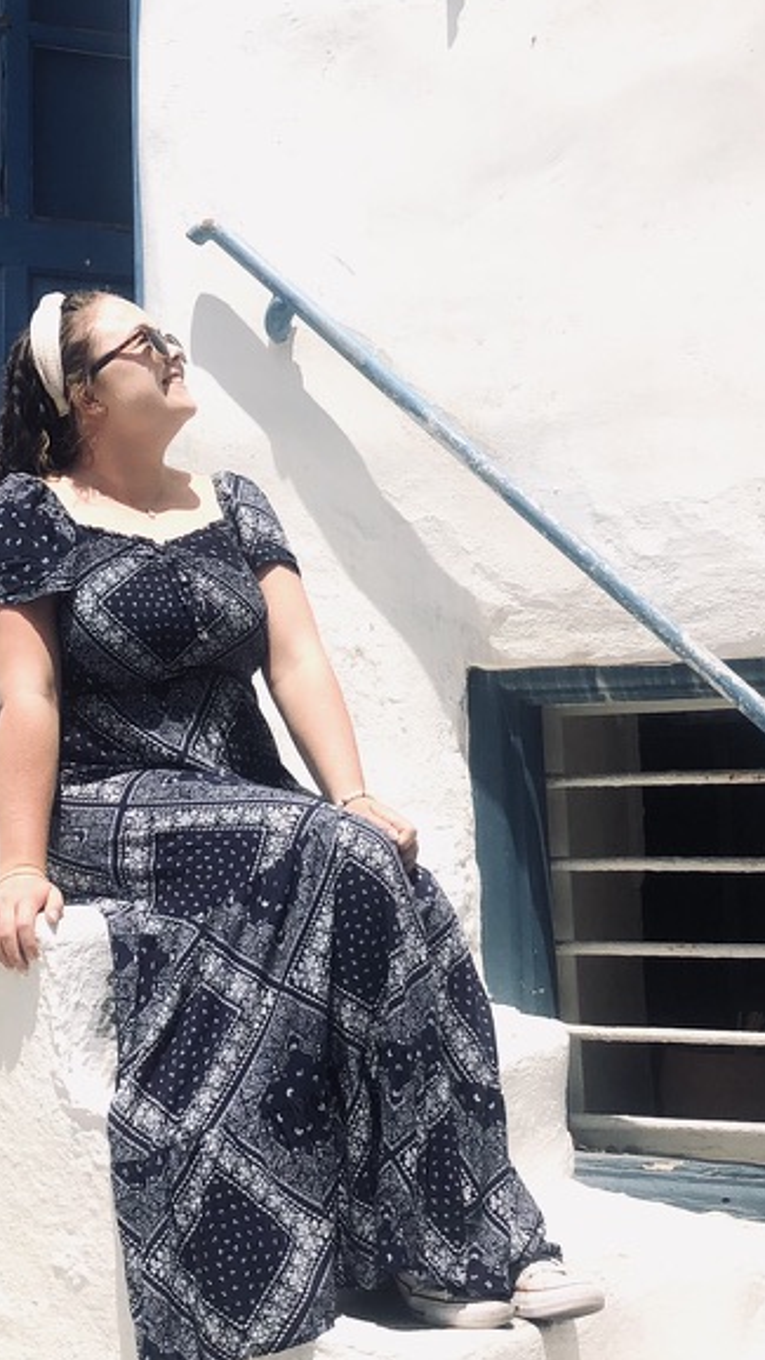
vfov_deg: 38.0
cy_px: 428
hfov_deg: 22.2
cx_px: 320
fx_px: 1948
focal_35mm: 54
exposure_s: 1/3690
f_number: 1.8
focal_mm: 3.99
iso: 25
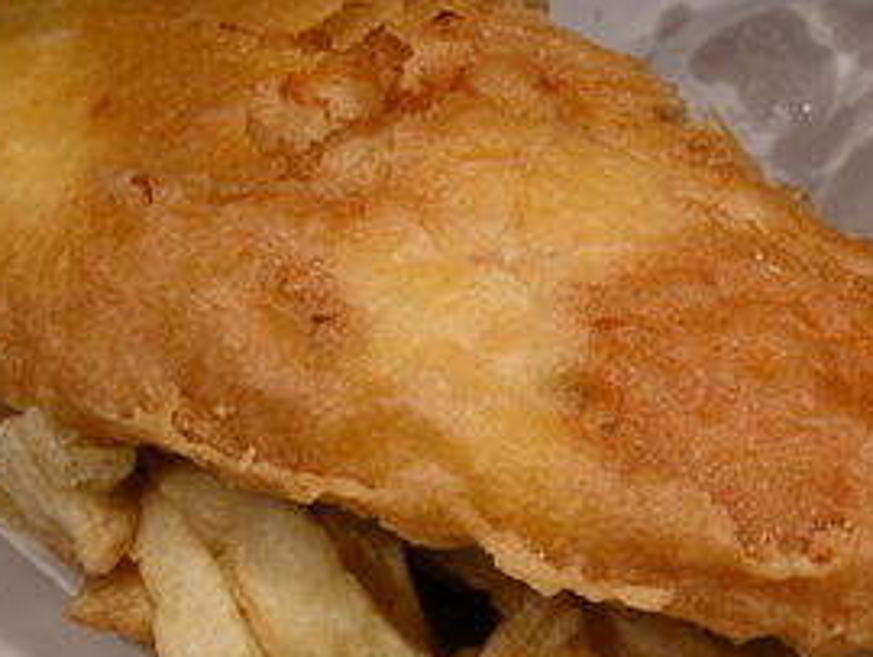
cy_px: 482
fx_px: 2019
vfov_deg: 18.4
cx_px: 553
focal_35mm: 80
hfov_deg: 24.3
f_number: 4.9
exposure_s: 1/73.6
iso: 100
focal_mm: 13.7
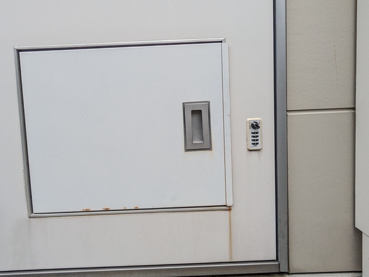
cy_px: 106
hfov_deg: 73.7
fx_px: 245
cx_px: 163
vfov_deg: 58.2
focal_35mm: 23
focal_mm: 1.83
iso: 59
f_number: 2.2
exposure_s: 1/251
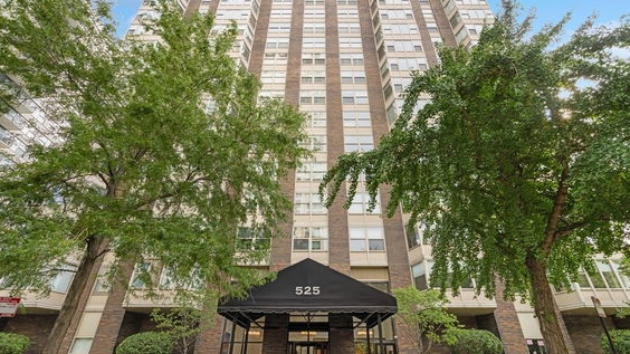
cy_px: 200
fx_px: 284
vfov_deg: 63.6
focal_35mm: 17
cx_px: 313
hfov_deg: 95.9
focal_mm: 16
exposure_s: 1/200
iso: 320
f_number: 7.1
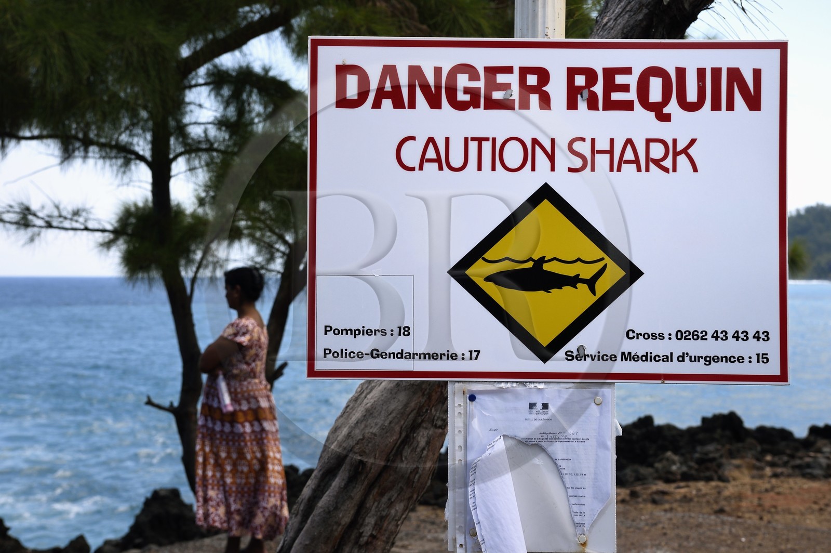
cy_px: 276
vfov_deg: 24.2
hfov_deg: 35.7
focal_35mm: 56
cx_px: 416
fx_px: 1292
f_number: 9
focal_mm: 56
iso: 200
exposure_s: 1/400
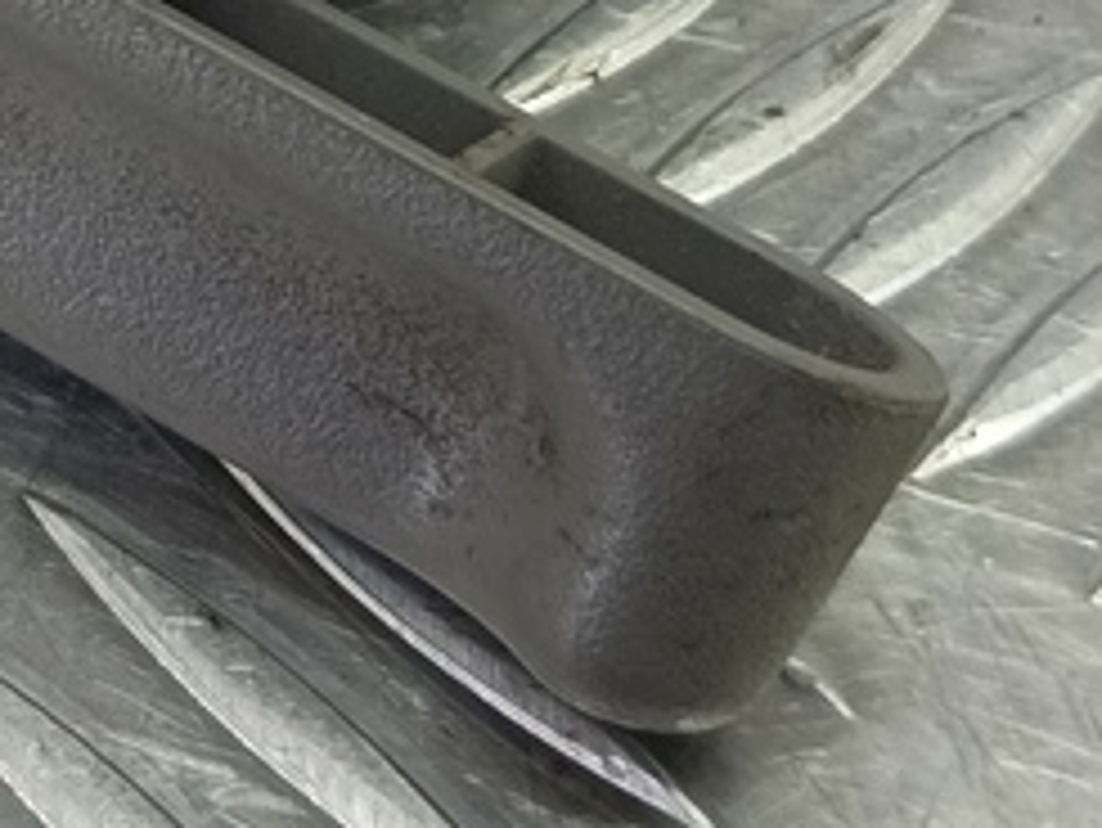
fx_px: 3058
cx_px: -315
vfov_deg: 14.3
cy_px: -432
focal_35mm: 96
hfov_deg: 19.0
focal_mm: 4.11
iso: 137
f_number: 1.6
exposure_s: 1/50
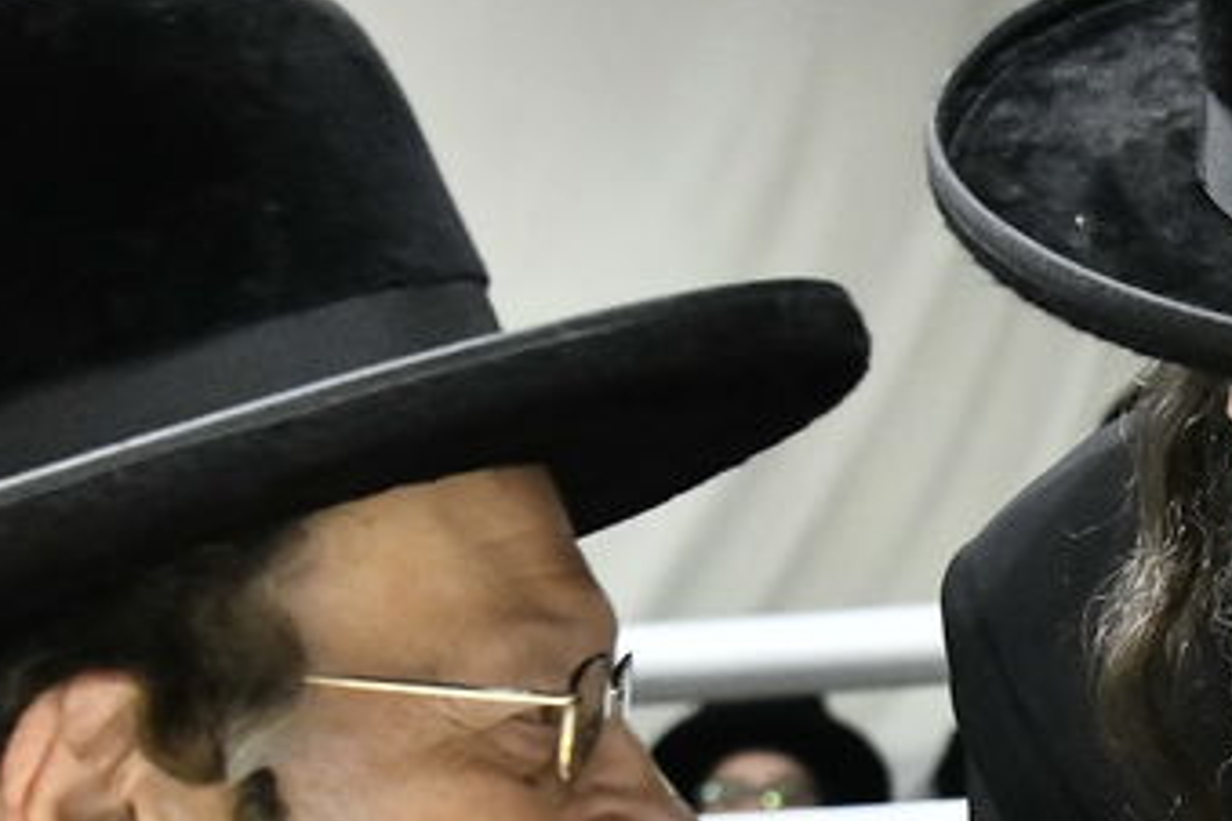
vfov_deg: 6.9
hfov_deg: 10.2
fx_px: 6775
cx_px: 1555
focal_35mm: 198
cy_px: 859
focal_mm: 48
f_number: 5.6
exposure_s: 1/100
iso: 4000
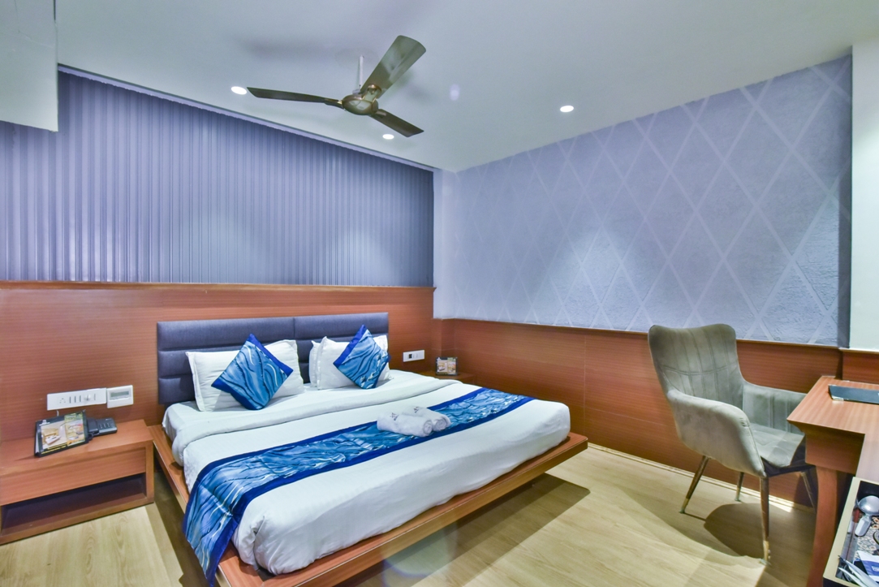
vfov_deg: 73.8
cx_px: 440
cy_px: 294
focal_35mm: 16
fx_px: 391
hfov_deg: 96.7
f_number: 9
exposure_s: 1/25
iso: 5000
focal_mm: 16
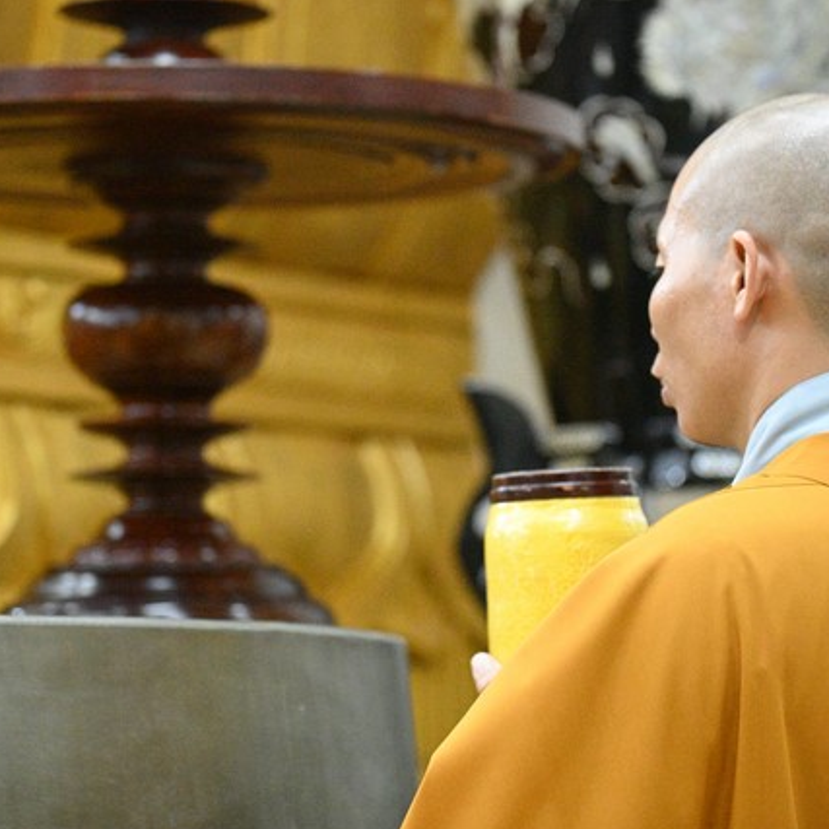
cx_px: 466
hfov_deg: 11.3
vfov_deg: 11.3
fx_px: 4200
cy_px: 415
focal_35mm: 155
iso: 25600
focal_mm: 120
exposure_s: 1/250
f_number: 4
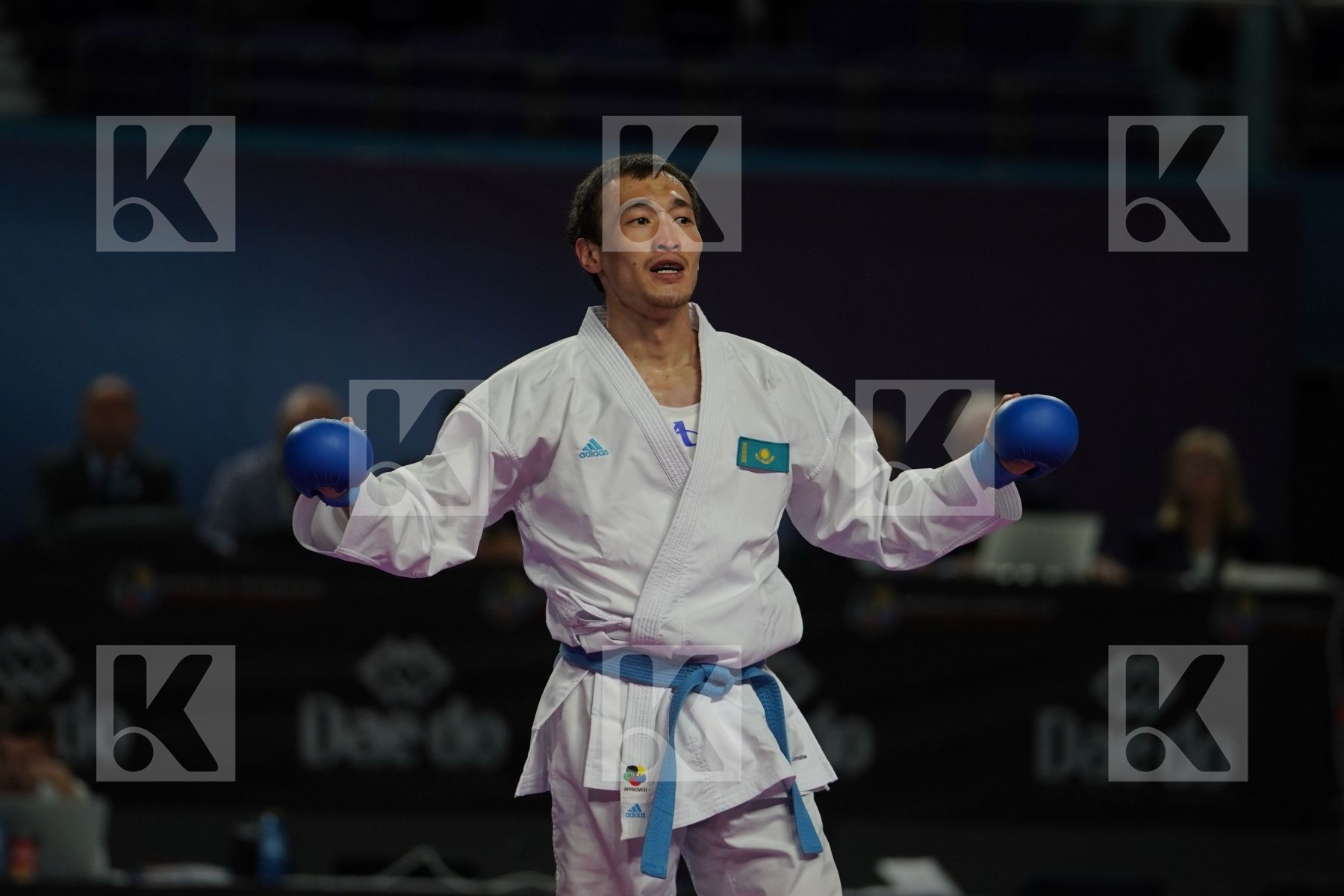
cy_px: 448
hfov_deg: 6.9
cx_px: 672
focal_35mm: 300
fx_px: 11199
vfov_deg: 4.6
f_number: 2.8
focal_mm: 200
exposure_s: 1/1000
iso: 640
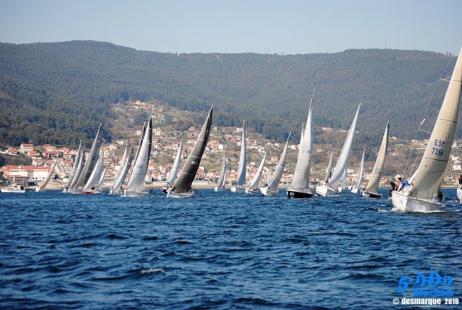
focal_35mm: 128
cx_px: 231
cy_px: 155
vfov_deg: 10.8
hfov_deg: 16.0
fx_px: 1640
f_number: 5.6
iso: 100
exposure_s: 1/500
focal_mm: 85
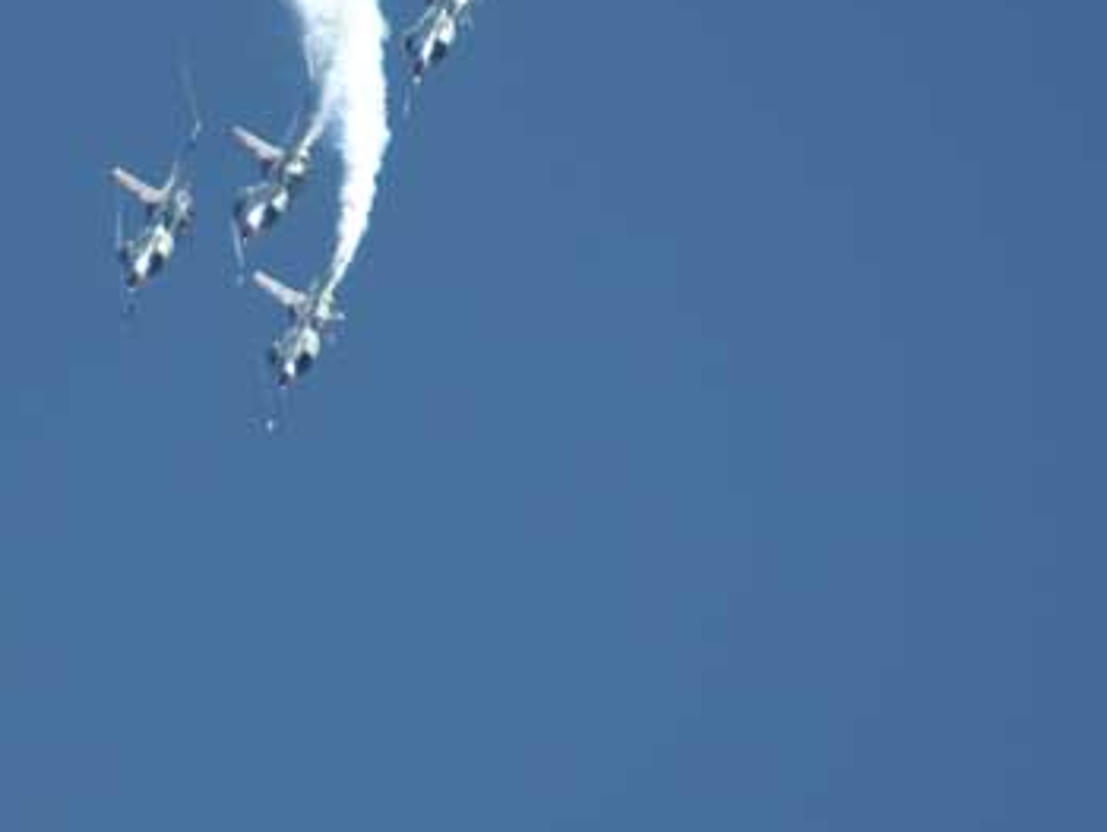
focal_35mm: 988
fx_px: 31617
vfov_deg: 1.5
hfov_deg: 2.0
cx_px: 171
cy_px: 218
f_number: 5.6
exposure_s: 1/1250
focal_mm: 300
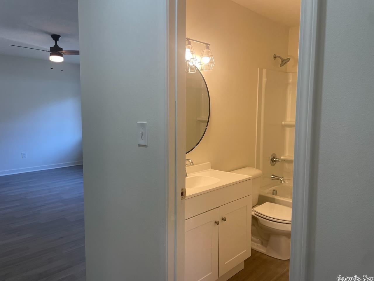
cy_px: 140
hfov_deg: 67.3
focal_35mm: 26
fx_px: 281
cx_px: 187
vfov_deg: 53.1
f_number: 1.6
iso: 80
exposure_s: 1/120
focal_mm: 4.2
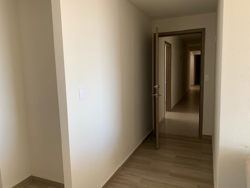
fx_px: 188
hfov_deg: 67.3
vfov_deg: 53.1
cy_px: 94
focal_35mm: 26
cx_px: 125
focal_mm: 4.25
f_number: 1.8
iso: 64
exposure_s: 1/121
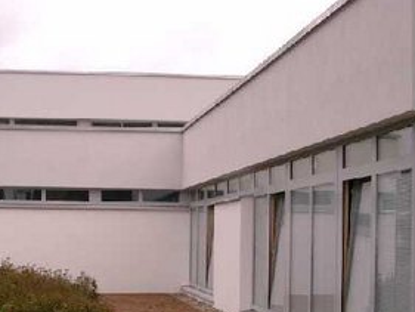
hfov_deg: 24.6
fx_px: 948
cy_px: 238
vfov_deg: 18.5
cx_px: 148
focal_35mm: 79
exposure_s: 1/320
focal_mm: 7.6
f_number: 5
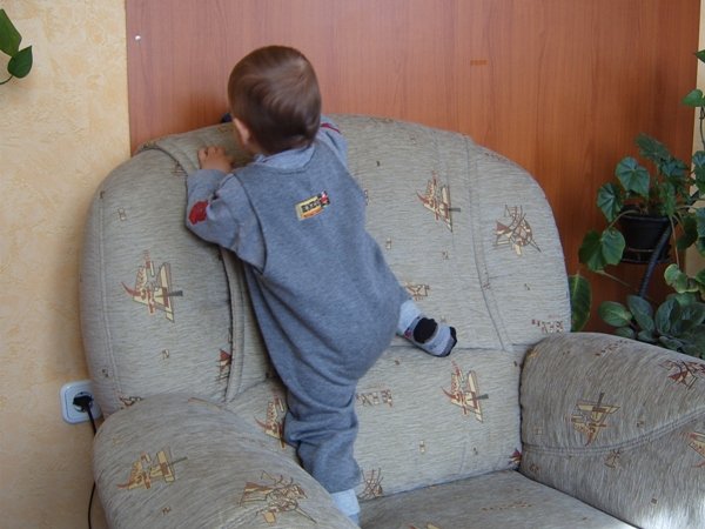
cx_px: 352
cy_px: 264
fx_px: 774
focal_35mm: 38
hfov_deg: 49.0
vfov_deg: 37.7
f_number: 2.8
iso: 63
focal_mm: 5.8
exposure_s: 1/45
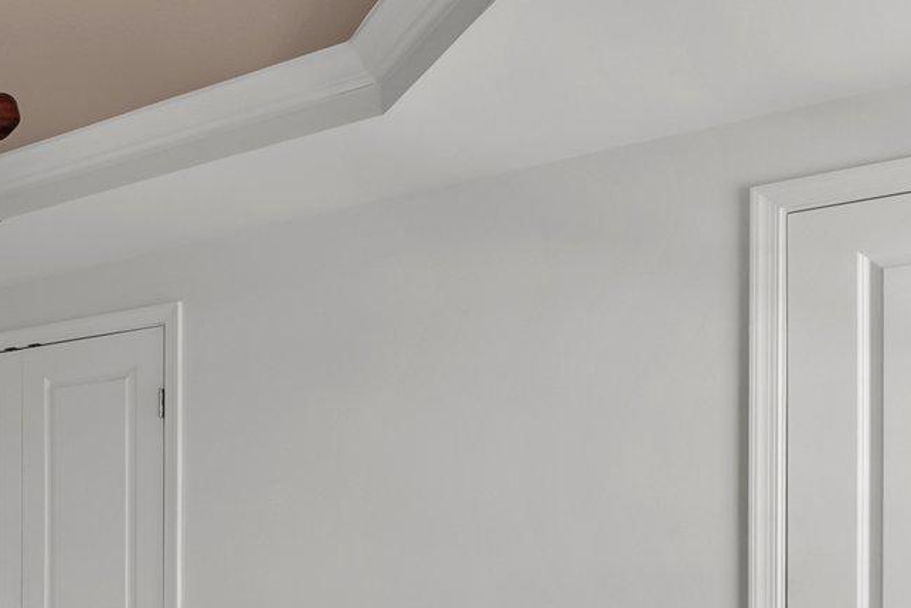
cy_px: 629
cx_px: -162
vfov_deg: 25.0
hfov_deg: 32.6
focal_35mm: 51
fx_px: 1291
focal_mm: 16
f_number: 8
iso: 1600
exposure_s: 1/40
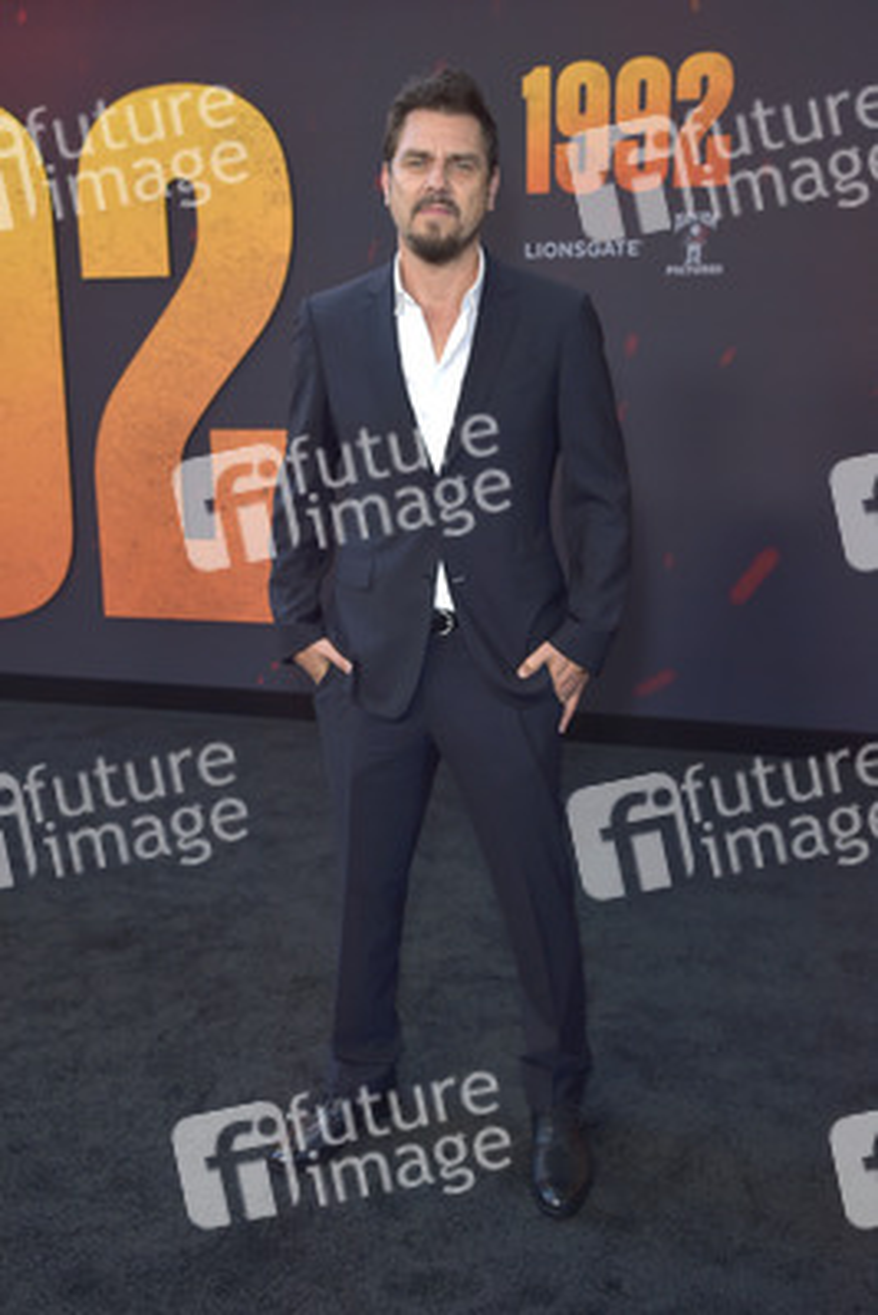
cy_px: 658
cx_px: 439
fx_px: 1389
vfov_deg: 50.7
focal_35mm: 38
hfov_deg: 35.1
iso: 640
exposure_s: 1/250
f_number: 6.3
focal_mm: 38
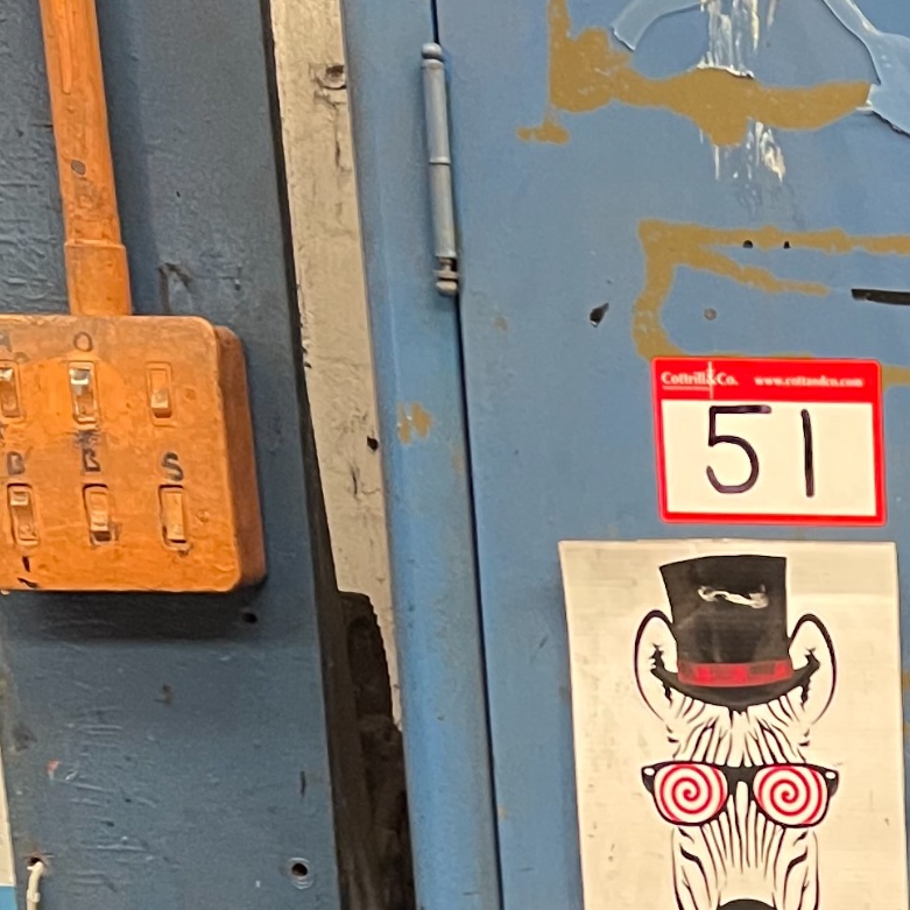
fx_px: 2855
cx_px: 1383
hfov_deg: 16.4
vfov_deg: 16.9
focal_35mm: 96
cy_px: 1220
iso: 500
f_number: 1.6
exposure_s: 1/60
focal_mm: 5.1
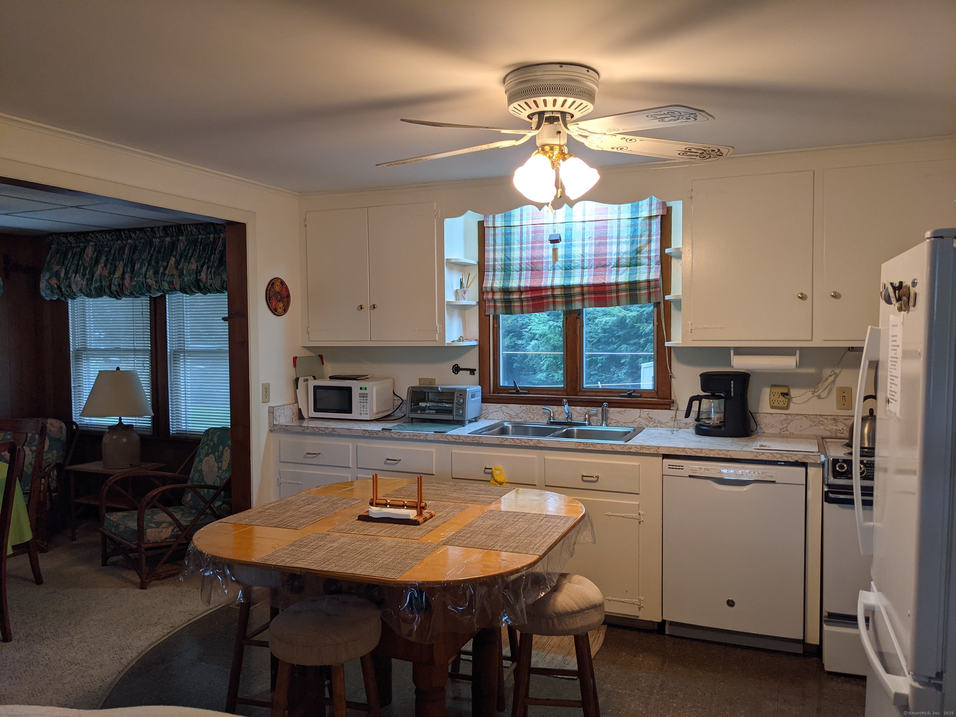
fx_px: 746
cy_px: 358
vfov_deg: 51.4
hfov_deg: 65.3
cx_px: 478
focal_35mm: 27
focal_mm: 4.38
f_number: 1.73
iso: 110
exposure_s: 1/60
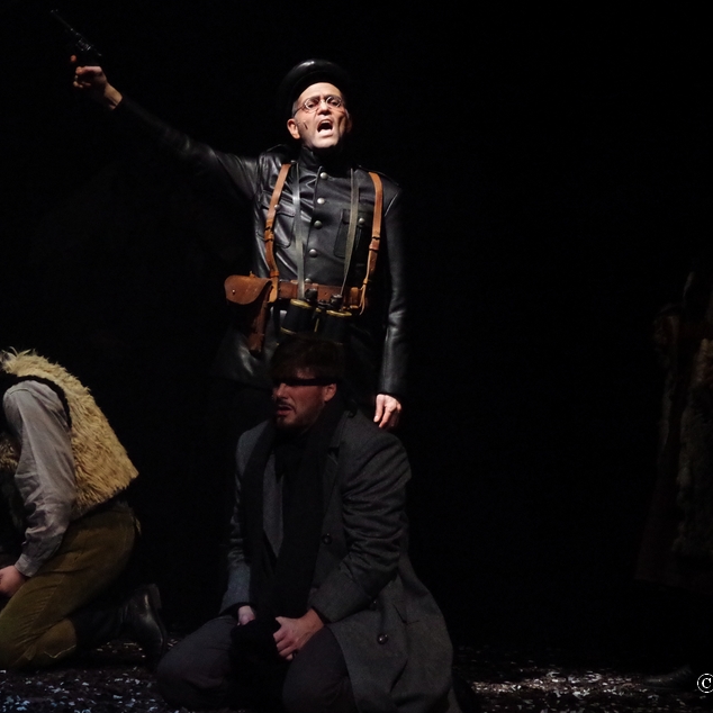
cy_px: 356
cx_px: 304
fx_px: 5150
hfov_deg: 7.9
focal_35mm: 221
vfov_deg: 7.9
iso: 6400
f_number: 8
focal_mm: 115
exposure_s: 1/100
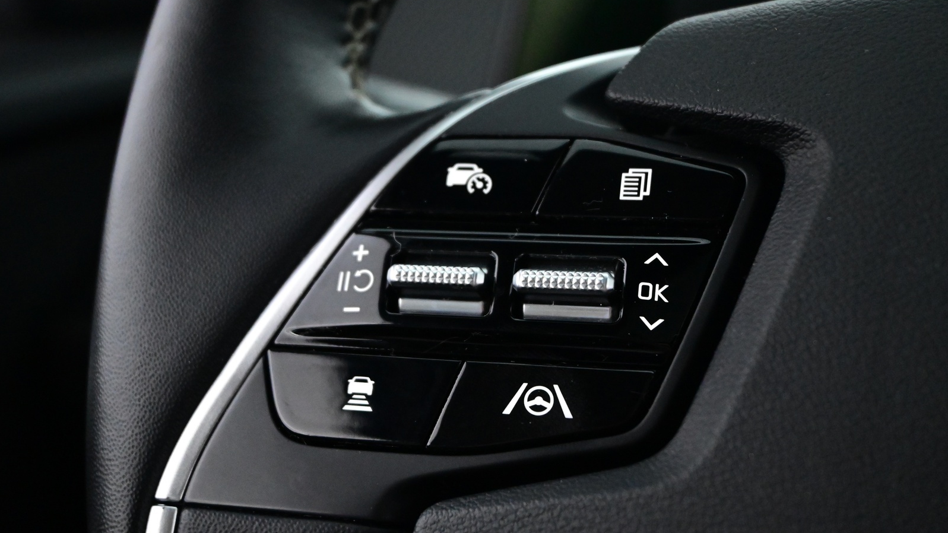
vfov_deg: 23.1
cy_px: 284
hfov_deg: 40.0
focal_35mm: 52
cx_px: 471
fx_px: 1302
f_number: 5
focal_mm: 32.5
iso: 5600
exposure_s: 1/50
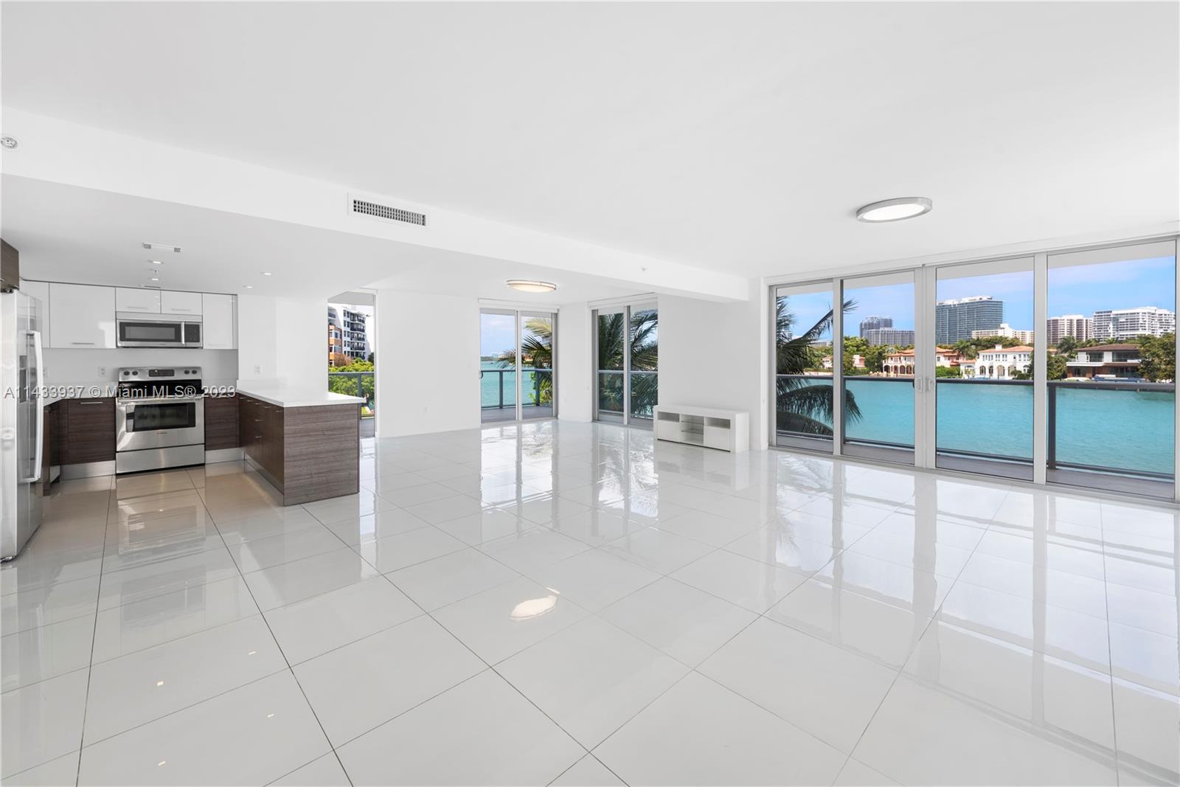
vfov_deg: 81.2
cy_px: 394
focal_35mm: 14
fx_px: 459
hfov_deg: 104.2
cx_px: 590
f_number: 8
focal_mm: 14
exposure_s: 1/15
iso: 100
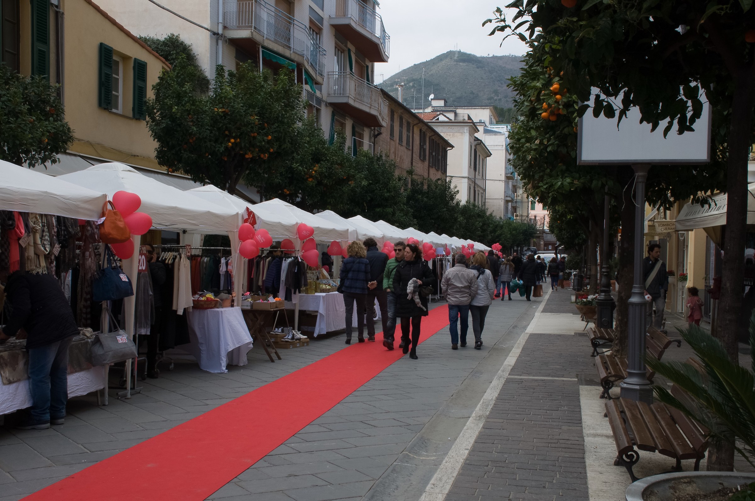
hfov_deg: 43.7
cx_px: 378
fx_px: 943
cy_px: 250
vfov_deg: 29.8
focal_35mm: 45
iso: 200
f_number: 18
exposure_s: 1/50
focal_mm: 30
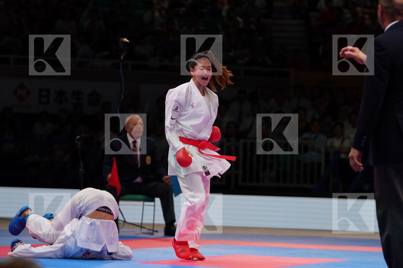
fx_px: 1825
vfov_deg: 8.4
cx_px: 202
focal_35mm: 163
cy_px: 134
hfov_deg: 12.6
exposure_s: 1/1000
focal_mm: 109
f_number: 2.8
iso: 640
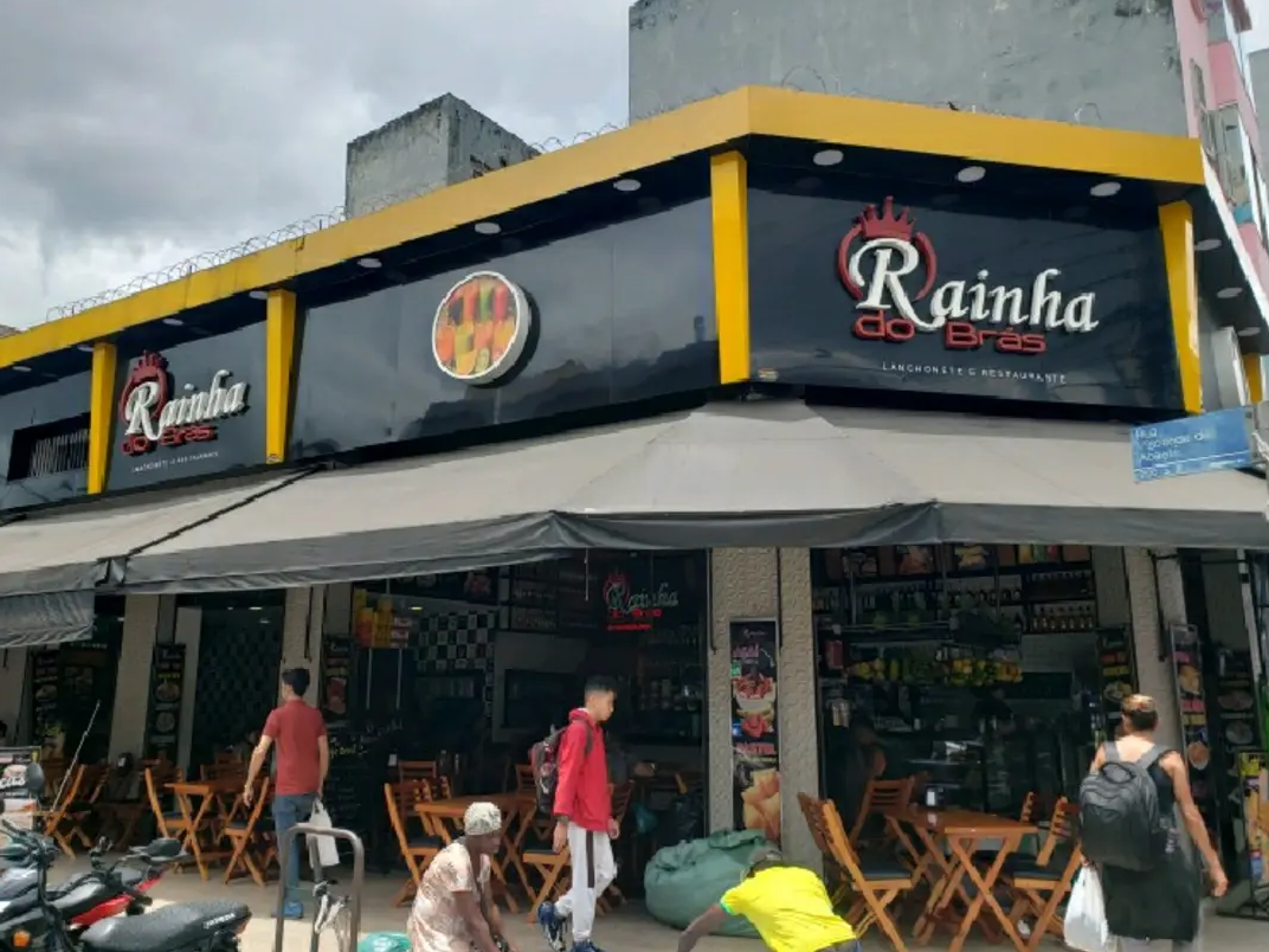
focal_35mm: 28
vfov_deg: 49.7
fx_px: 1026
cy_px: 457
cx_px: 590
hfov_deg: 63.4
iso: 50
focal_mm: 4.3
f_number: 2.4
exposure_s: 1/1667
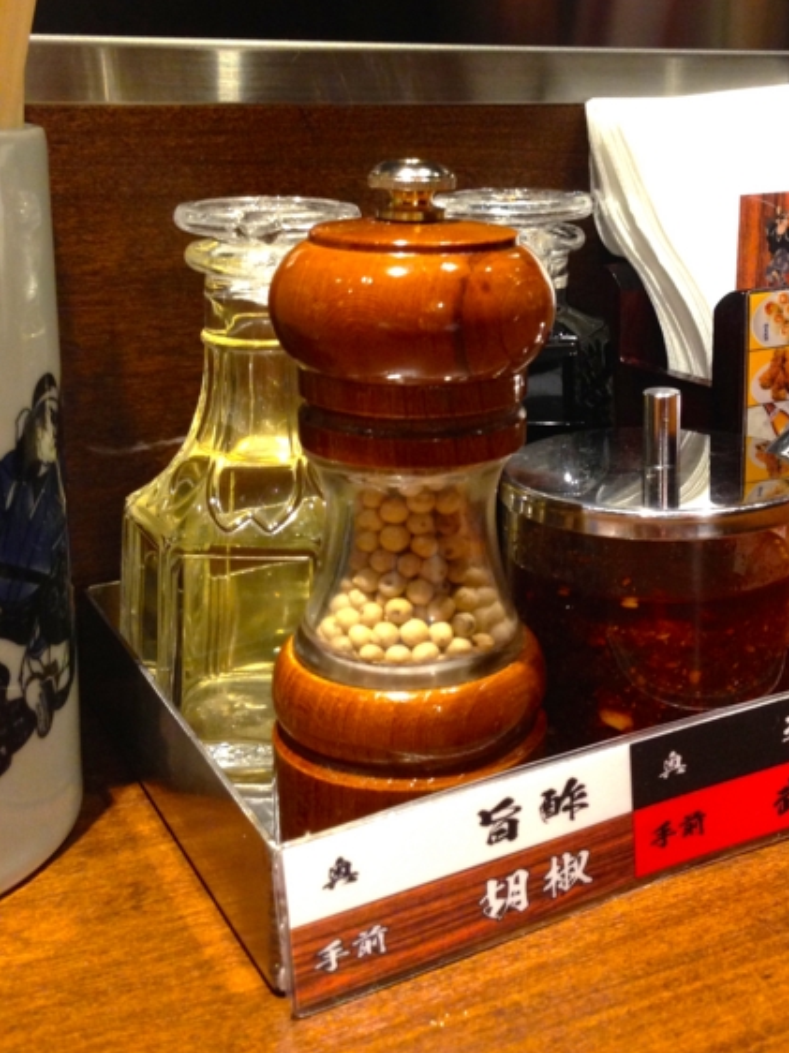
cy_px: 349
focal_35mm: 47
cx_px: 560
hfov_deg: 30.5
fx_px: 1429
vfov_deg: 39.9
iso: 160
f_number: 2.4
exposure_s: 1/20
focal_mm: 4.12
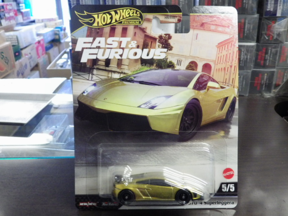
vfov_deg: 41.8
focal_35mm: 34
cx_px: 144
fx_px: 283
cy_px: 108
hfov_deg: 54.0
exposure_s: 1/50
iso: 800
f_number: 3.4
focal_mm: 6.2
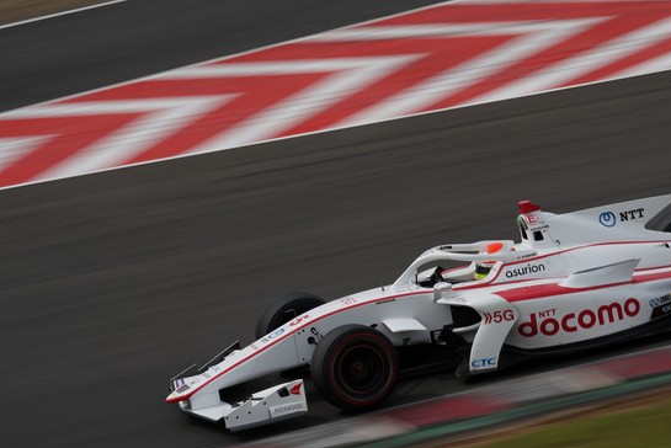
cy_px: 197
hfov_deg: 7.8
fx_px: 4923
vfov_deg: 5.2
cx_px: 442
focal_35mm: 264
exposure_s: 1/125
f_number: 16
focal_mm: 200
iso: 100
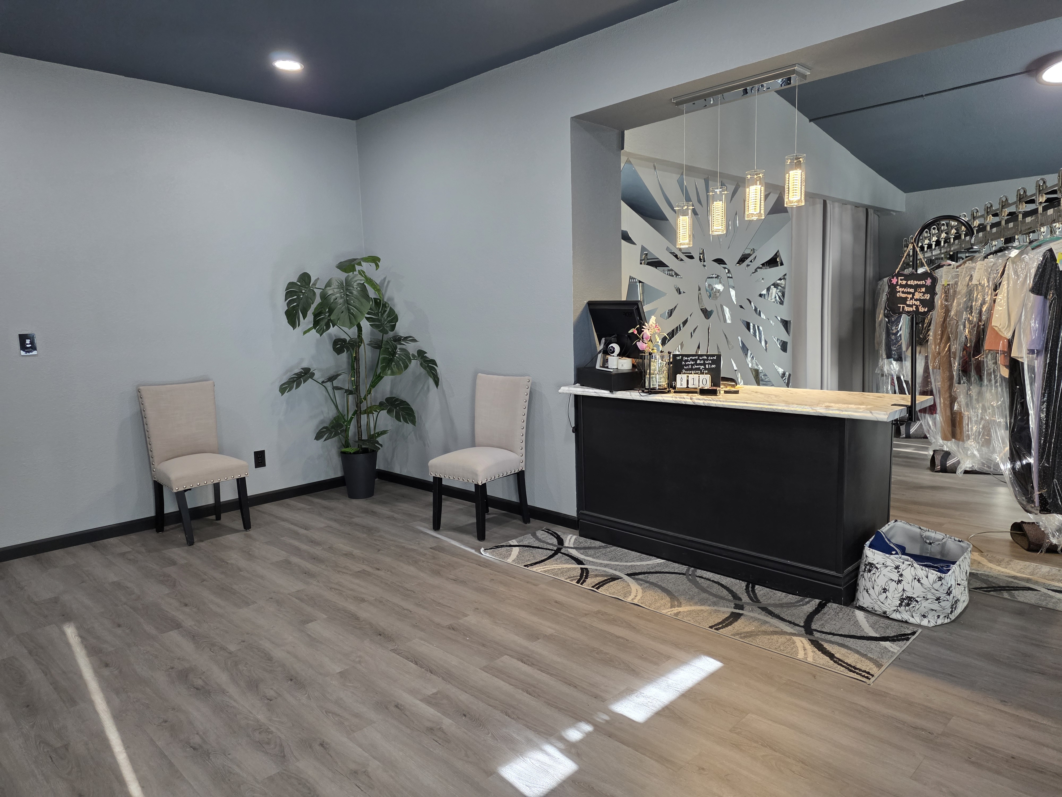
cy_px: 398
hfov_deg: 73.9
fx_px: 706
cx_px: 531
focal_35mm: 23
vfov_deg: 58.9
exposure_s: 1/120
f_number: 1.7
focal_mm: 6.25
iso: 400
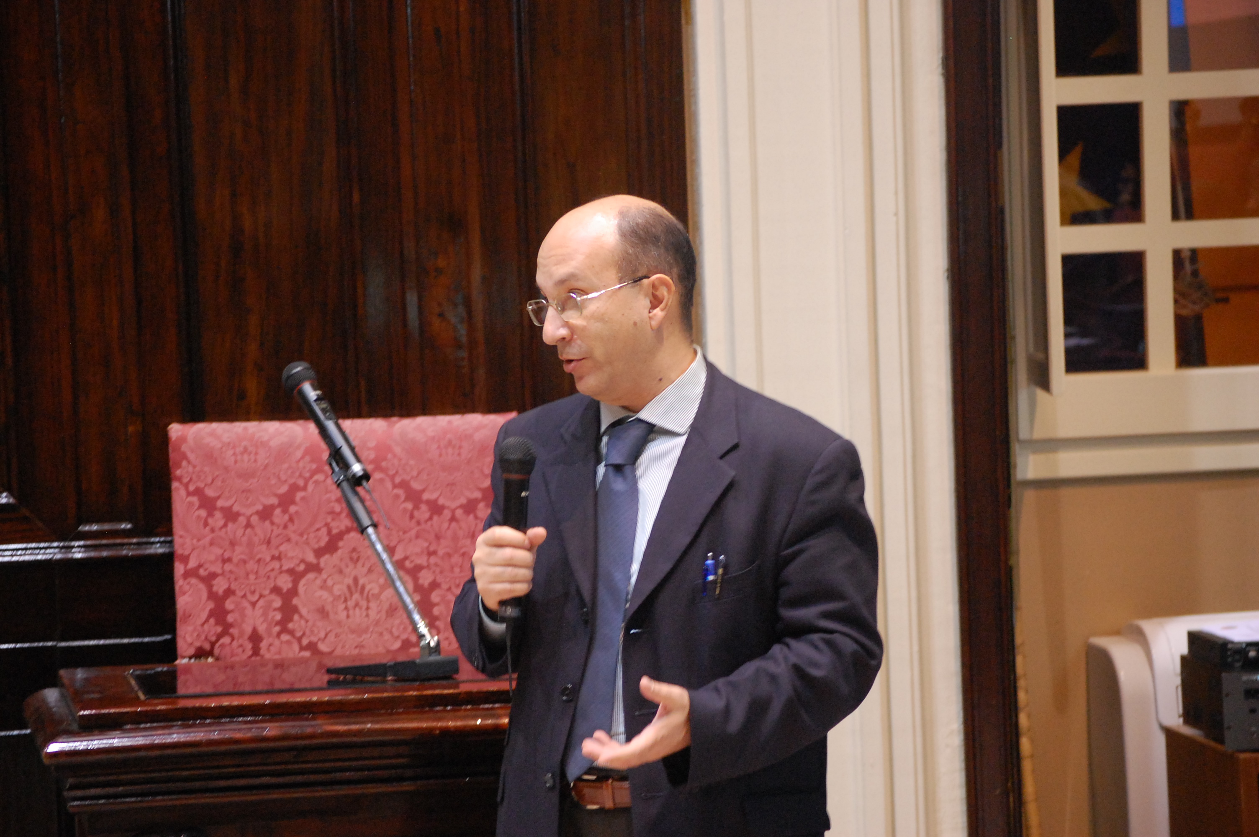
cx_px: 630
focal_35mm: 129
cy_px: 418
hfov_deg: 15.9
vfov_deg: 10.6
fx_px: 4507
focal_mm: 86
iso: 1600
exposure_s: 1/20
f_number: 4.5
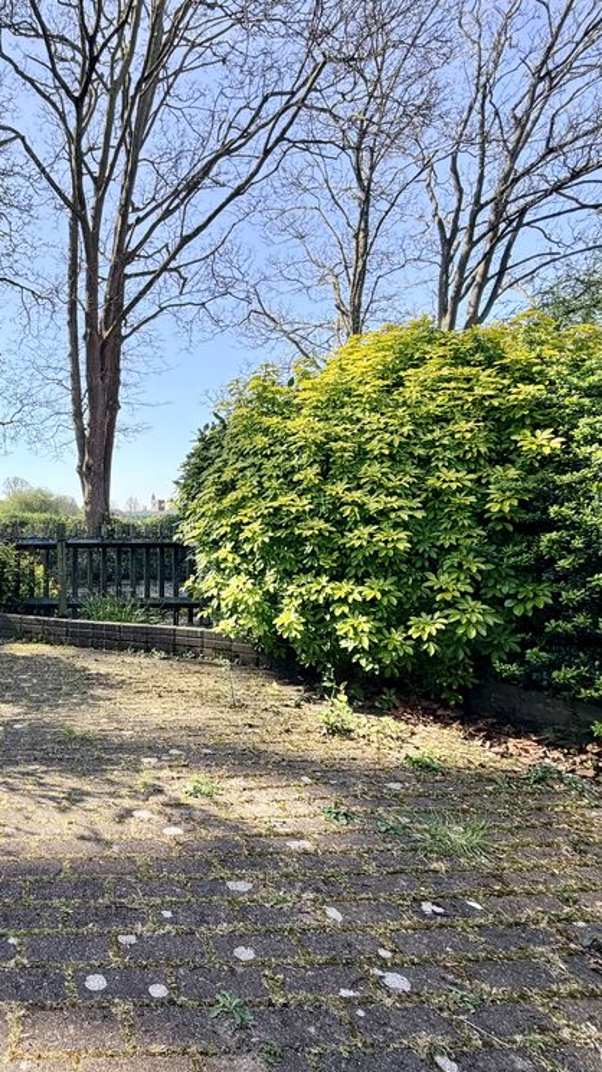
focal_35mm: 21
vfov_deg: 83.9
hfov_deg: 48.1
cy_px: 546
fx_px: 596
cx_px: 62
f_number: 2.2
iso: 40
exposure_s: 1/701
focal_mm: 2.22
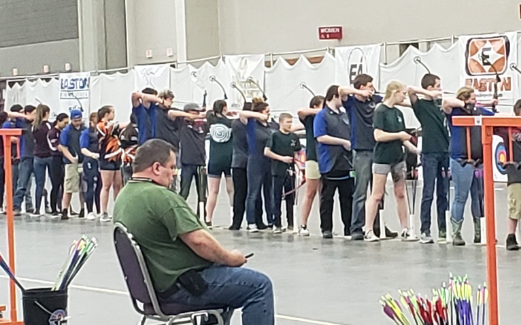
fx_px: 1022
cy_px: 101
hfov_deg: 28.0
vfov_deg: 18.0
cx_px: 416
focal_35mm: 72
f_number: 2.4
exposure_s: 1/60
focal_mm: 4.3
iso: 320
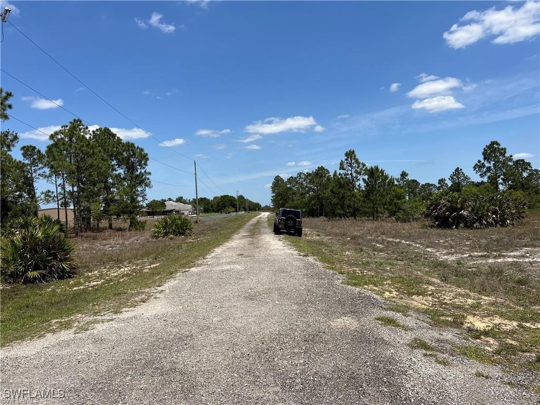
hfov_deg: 67.3
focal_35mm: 26
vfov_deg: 53.1
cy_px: 202
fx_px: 406
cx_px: 270
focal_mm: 5.7
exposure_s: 1/6579
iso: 50
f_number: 1.5
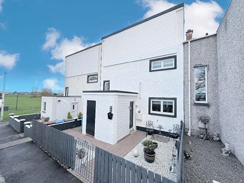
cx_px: 122
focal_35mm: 14
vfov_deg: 85.7
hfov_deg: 102.1
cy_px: 92
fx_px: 99
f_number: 2.2
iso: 50
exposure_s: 1/490
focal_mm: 2.22
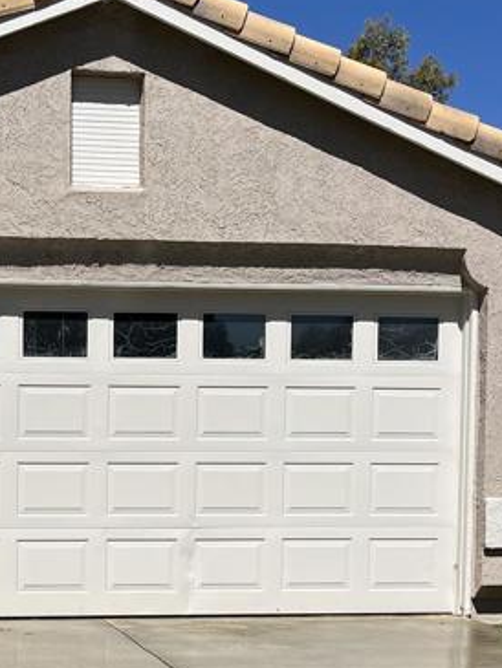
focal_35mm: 73
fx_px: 1411
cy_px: 562
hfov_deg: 19.5
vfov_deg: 26.0
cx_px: -16
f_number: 1.6
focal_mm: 5.1
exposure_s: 1/7353
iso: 50
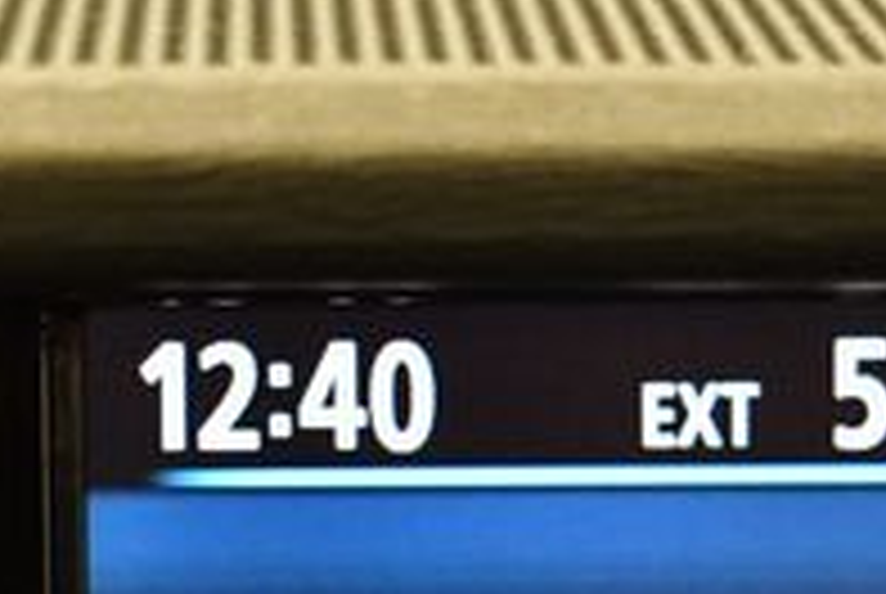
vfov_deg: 5.9
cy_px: 711
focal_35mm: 234
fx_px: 5768
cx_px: 616
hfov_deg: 8.8
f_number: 4.8
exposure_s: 1/60
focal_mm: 36
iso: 4000
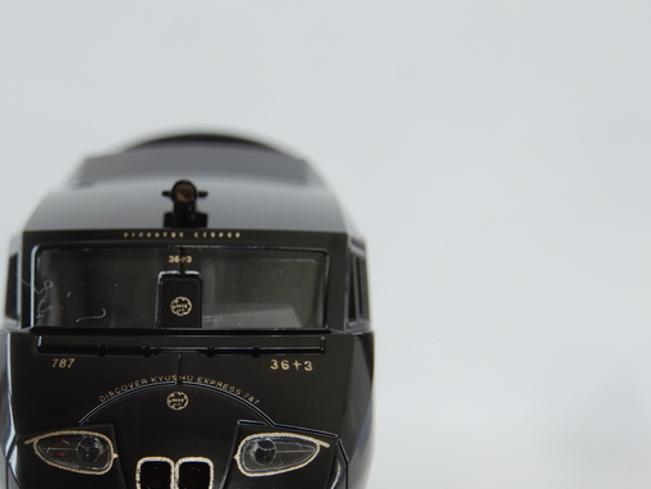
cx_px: 176
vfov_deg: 12.2
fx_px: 2276
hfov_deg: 16.2
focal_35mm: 121
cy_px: 367
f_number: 4.5
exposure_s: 1/30
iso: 100
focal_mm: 13.7
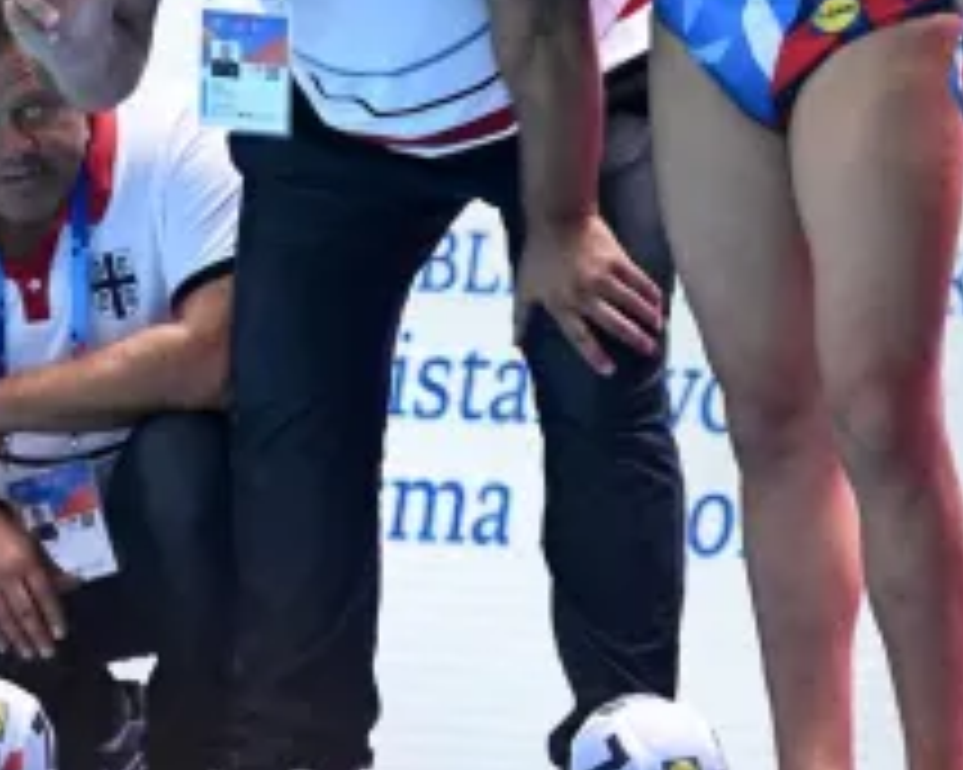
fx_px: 38032
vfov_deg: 1.2
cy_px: -29
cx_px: 454
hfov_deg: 1.5
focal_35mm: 1335
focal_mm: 400
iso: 4000
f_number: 4
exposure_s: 1/1000
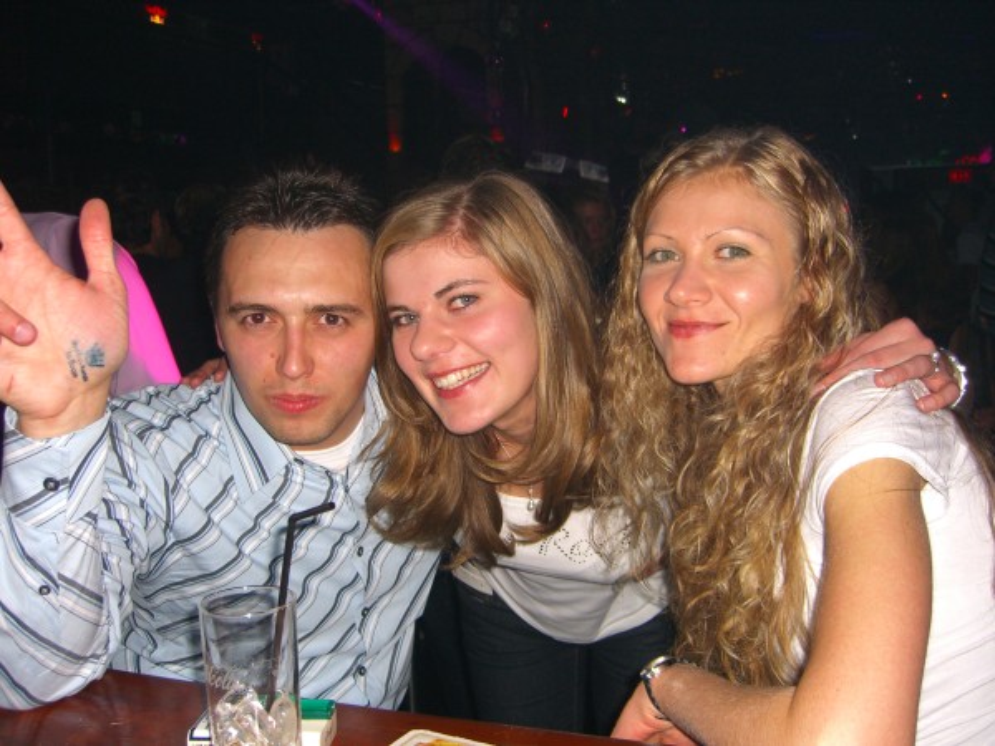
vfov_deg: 37.7
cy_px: 373
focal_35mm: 38
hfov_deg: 49.0
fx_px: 1092
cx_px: 498
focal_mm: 7.9
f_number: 2.8
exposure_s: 1/60
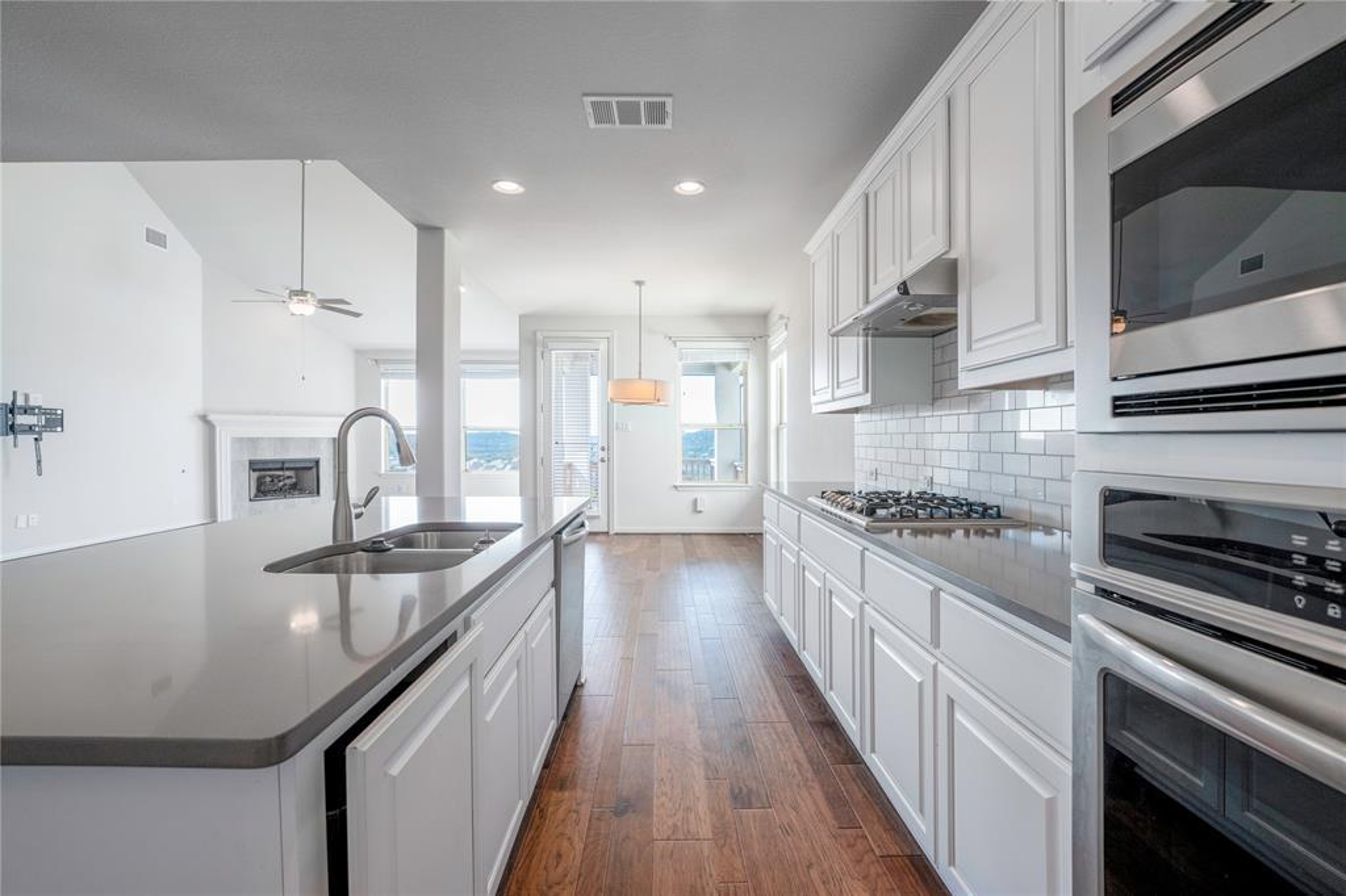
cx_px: 673
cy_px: 448
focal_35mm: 14
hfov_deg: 104.3
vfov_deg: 81.2
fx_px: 523
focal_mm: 14
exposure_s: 1/160
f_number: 5.6
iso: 320
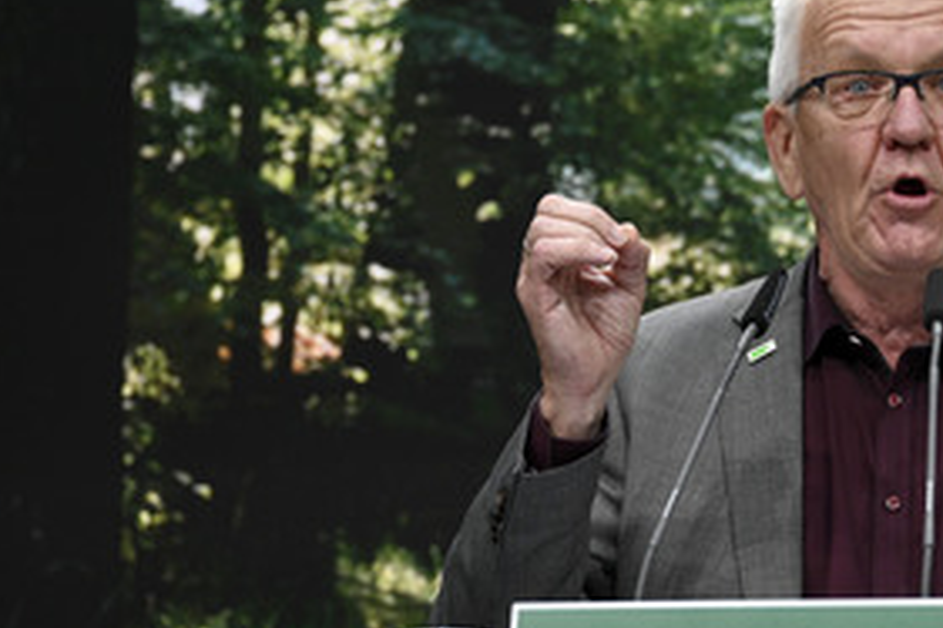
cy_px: 322
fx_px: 6099
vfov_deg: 5.9
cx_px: 703
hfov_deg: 8.8
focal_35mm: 233
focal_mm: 145
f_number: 5.6
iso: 2500
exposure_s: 1/500
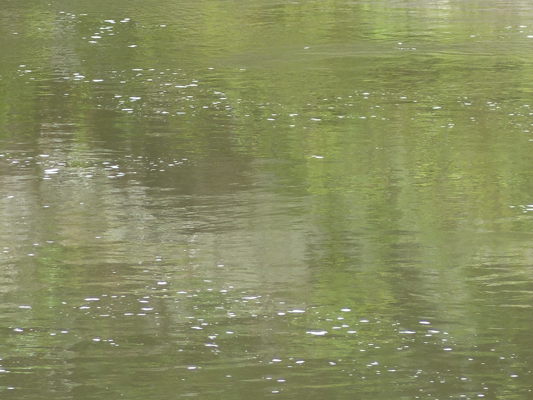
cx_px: 24
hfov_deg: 1.7
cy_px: 18
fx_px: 18094
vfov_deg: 1.3
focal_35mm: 1175
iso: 125
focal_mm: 105.6
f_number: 4
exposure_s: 1/125
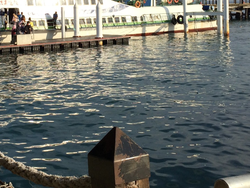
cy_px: 22
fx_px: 484
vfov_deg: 21.5
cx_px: 63
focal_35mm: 67
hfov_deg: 28.5
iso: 32
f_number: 2.2
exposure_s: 1/2160
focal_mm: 4.12
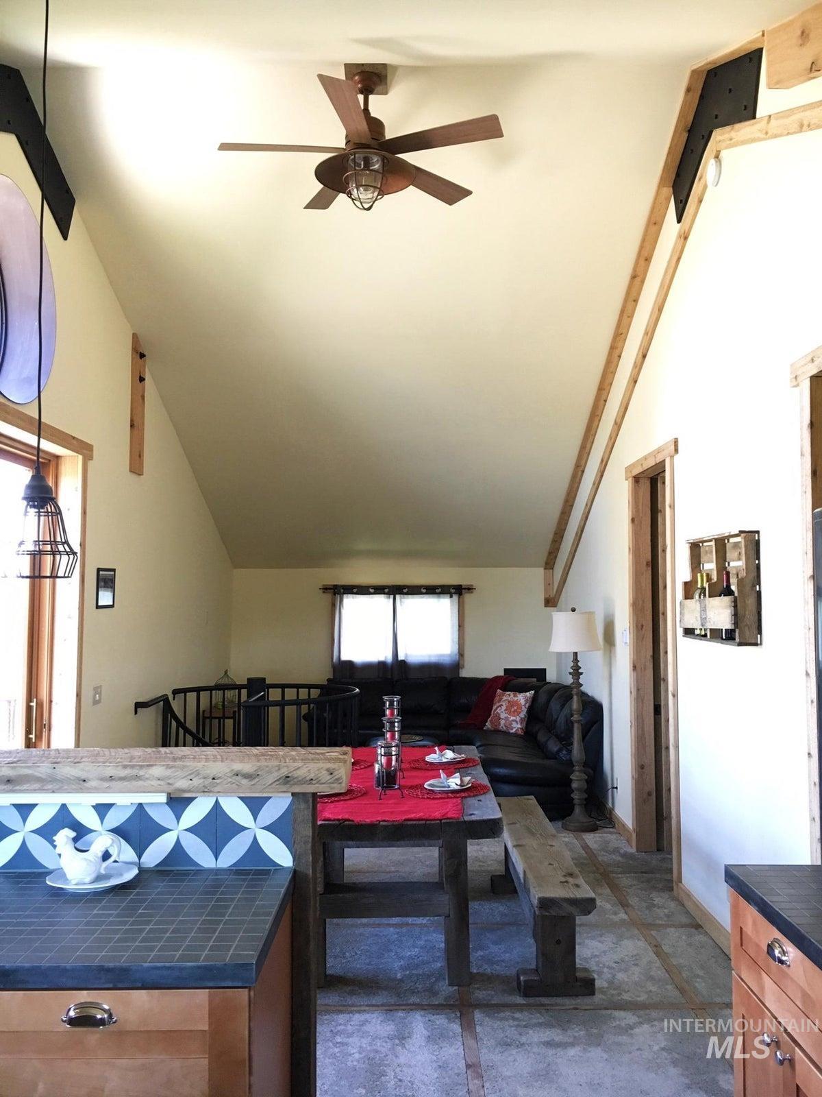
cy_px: 548
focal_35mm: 29
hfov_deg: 48.2
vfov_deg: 61.7
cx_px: 411
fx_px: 918
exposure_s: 1/30
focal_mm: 4.15
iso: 125
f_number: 2.2
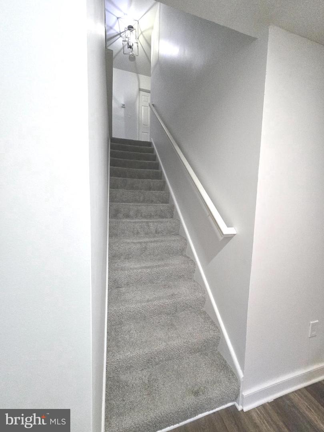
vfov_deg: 106.2
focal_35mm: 13
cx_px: 162
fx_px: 162
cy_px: 216
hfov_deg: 89.9
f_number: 2.2
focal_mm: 1.7
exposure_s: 1/60
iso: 500
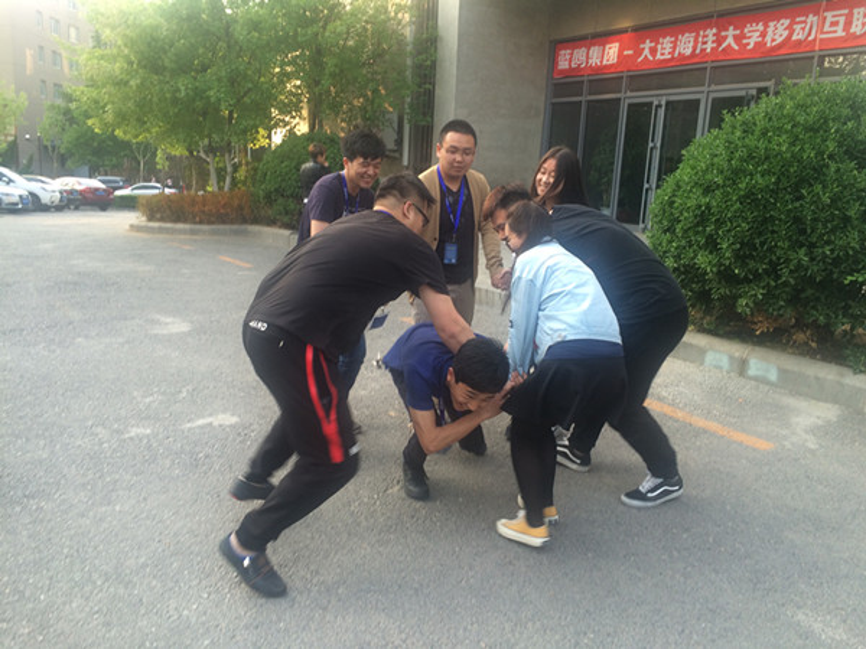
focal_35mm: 29
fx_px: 726
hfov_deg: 61.7
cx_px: 433
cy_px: 324
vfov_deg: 48.2
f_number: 2.2
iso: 32
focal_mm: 4.15
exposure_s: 1/100
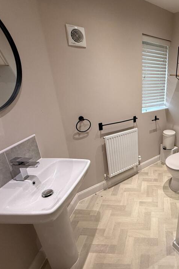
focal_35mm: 21
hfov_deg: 53.2
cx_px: 156
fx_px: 157
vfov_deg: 81.2
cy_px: 136
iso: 250
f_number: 2.2
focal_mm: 2.22
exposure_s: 1/100
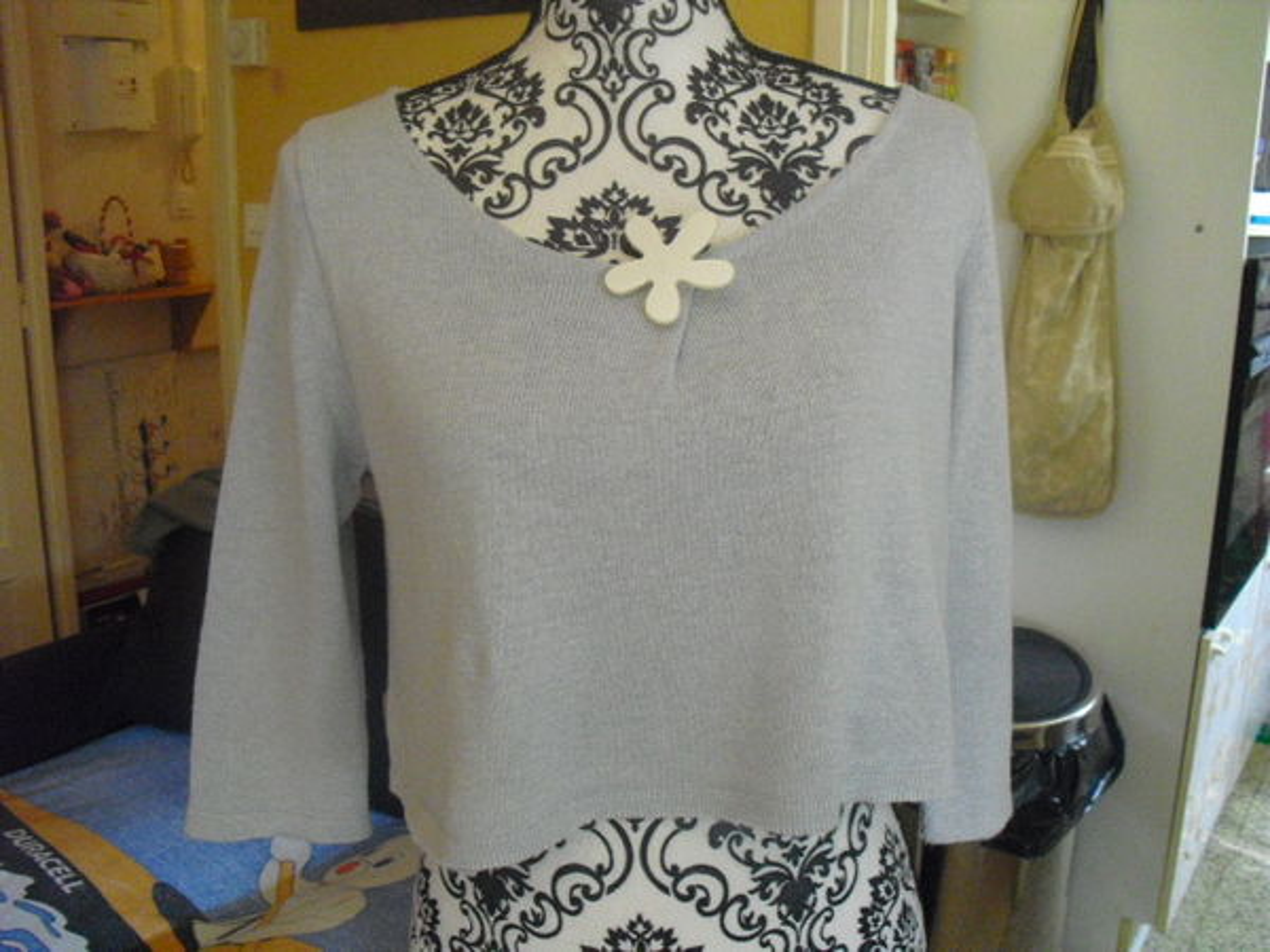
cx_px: 635
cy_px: 476
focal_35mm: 36
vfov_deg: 39.7
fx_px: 1321
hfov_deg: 51.4
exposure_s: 1/50
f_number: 3.1
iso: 800
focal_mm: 6.3
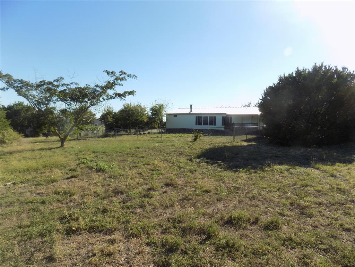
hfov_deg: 73.9
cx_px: 178
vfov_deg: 58.9
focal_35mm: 23
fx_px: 236
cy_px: 134
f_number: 3.1
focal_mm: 4
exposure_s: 1/800
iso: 80
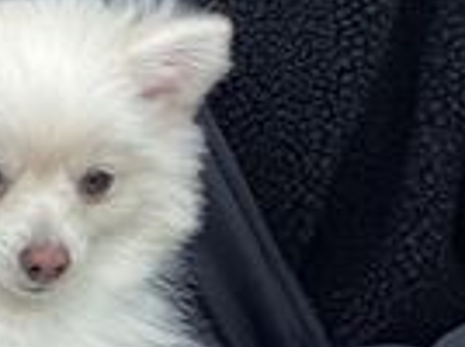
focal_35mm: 139
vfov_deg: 10.4
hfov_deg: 12.9
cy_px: 434
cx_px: -371
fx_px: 1864
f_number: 2.4
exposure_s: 1/100
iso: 80
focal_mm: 3.3
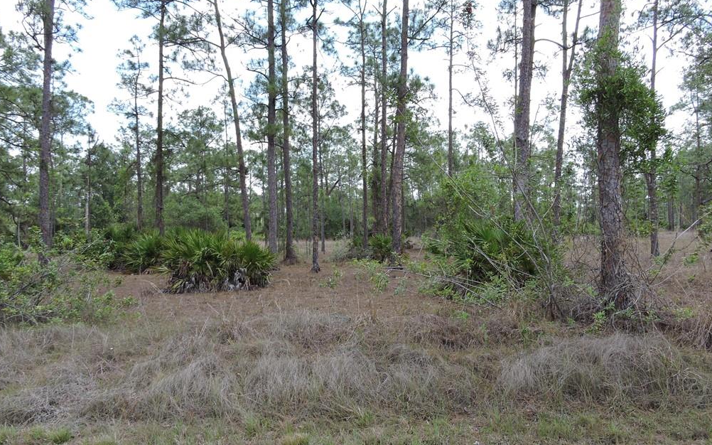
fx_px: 504
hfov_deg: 70.4
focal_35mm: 26
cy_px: 219
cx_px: 353
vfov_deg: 47.6
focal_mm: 4.3
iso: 100
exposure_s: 1/250
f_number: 3.3
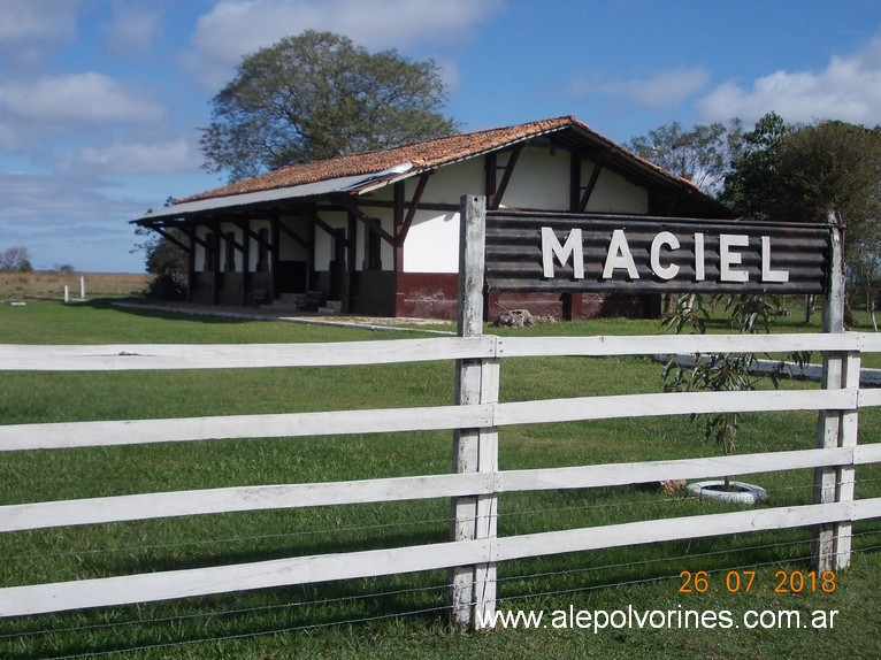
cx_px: 440
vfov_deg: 28.5
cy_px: 330
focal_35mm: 51
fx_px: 1298
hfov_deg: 37.5
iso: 80
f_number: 7.2
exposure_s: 1/320
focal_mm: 7.2
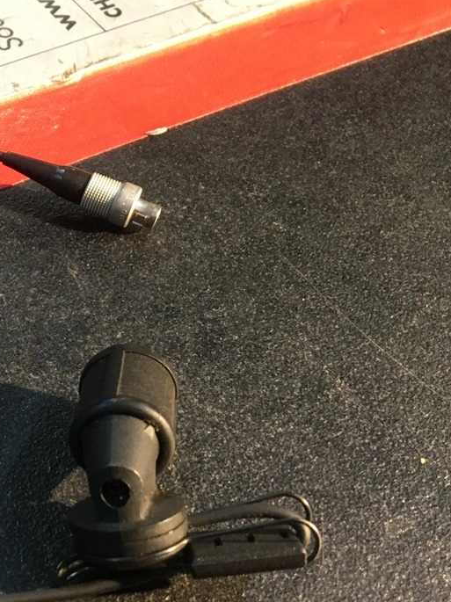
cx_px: -113
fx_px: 1061
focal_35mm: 61
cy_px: 374
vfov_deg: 31.6
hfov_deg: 21.9
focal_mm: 4.15
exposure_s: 1/33
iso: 125
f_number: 2.2
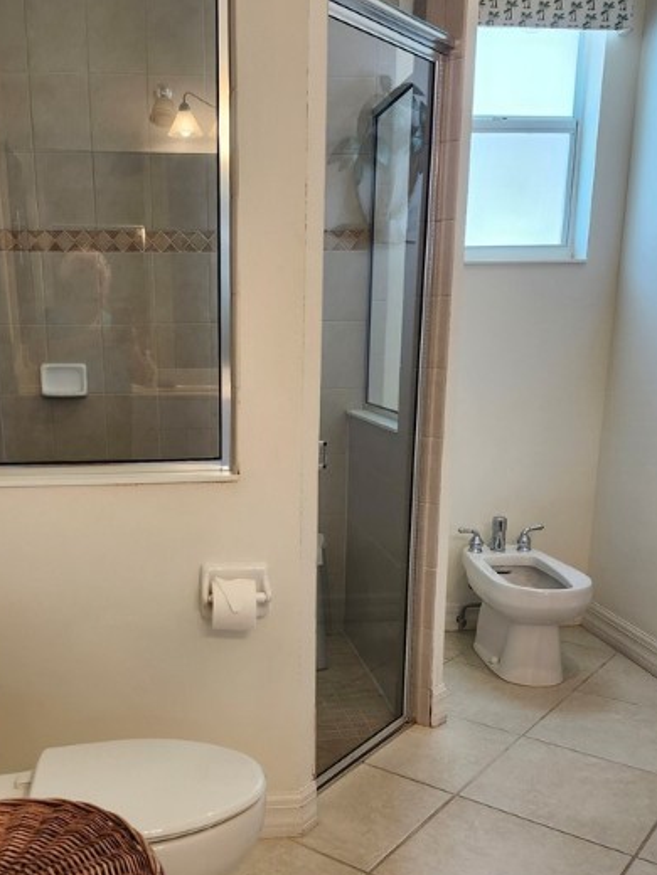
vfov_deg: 53.3
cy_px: 549
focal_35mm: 34
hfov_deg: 41.3
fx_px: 860
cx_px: 224
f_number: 1.8
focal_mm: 5.54
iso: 200
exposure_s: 1/120
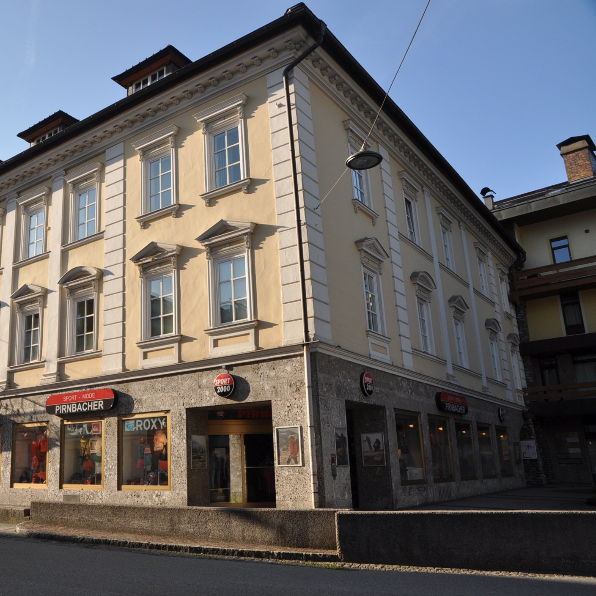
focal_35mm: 31
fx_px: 604
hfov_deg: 50.4
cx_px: 149
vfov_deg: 52.5
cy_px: 298
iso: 200
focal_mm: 16
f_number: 8
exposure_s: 1/160
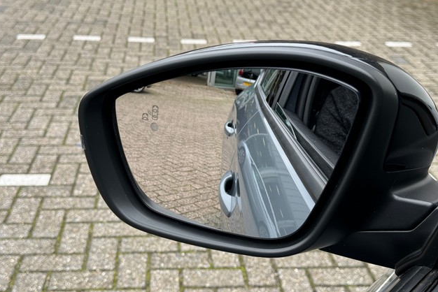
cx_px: 215
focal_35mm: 51
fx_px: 621
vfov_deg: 26.5
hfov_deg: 38.9
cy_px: 140
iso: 64
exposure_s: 1/358
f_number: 1.78
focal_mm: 6.76
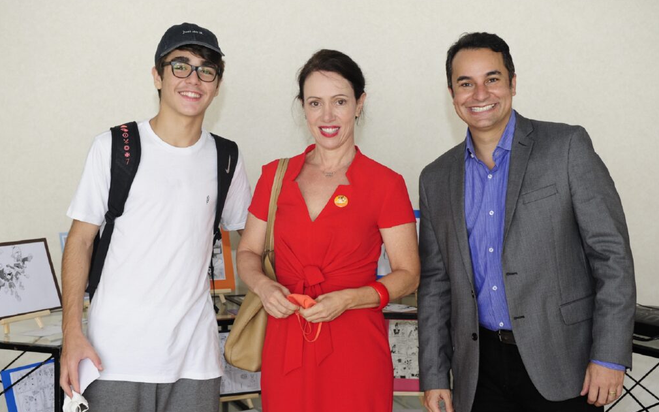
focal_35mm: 64
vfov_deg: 20.3
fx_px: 1149
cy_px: 214
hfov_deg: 32.0
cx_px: 331
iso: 1250
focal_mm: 62
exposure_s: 1/80
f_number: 5.6
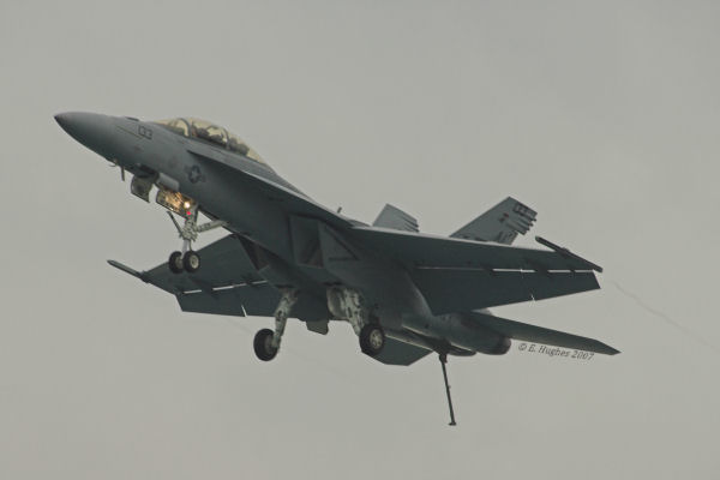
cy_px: 240
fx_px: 11999
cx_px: 360
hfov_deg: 3.4
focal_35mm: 600
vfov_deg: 2.3
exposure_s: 1/500
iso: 200
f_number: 11
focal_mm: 400
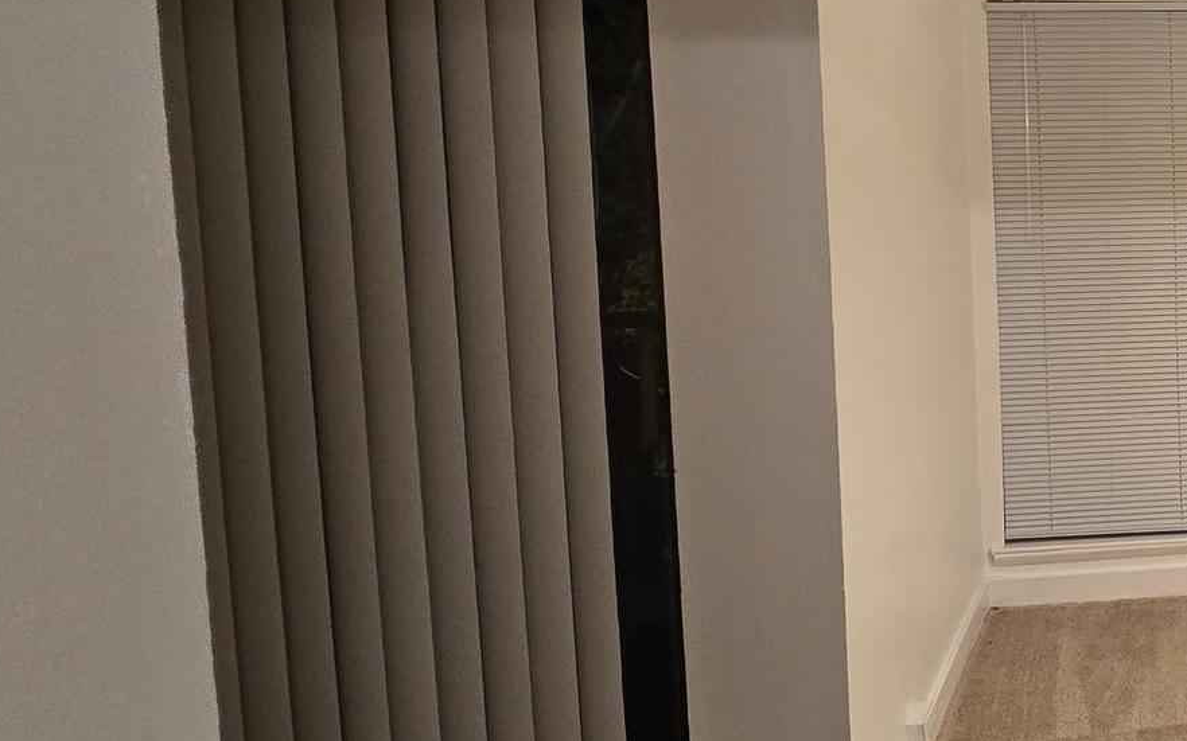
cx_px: 1293
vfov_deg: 39.1
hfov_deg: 45.5
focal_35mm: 32
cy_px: 262
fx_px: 1035
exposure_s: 1/60
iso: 200
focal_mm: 2.2
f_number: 2.2
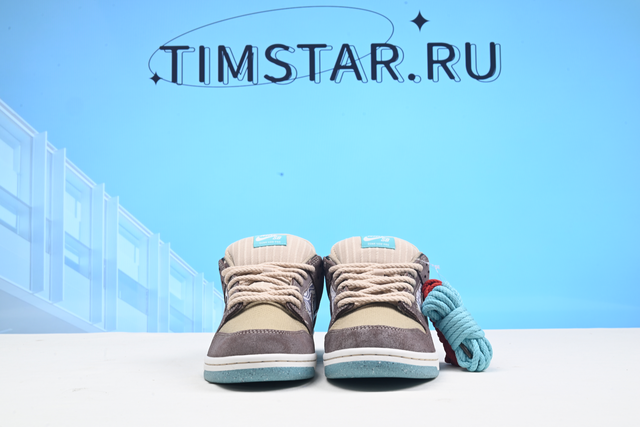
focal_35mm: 42
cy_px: 214
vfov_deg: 31.9
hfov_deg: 46.4
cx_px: 320
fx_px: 747
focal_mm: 42
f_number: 16
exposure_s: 1/2
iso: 100
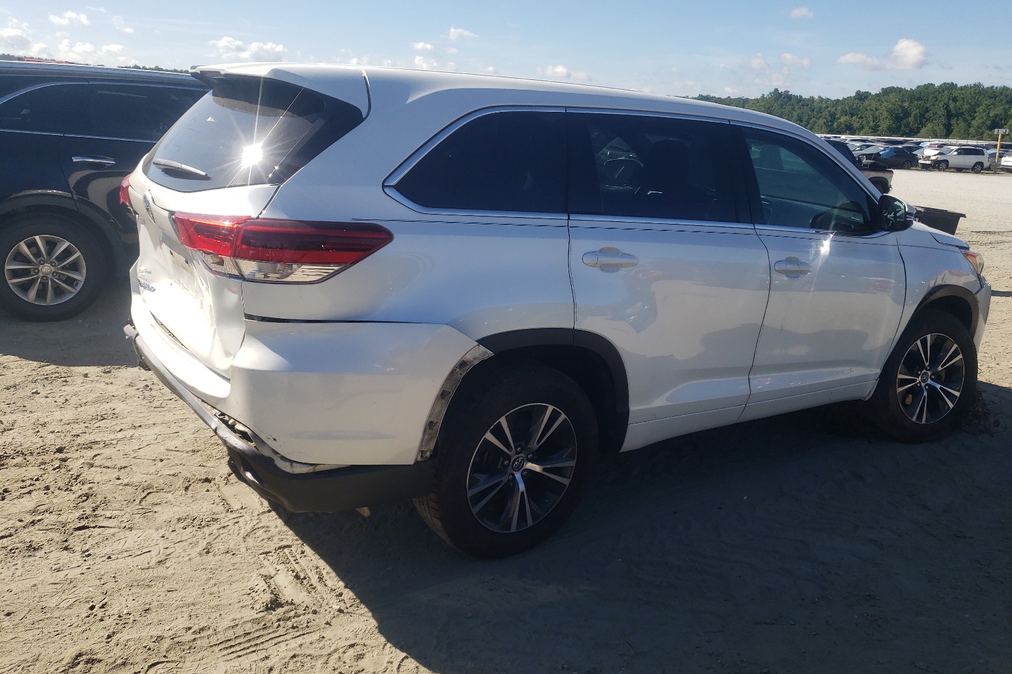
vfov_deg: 46.4
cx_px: 517
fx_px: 787
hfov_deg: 65.5
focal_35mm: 28
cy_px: 362
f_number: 1.5
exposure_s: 1/2500
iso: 50
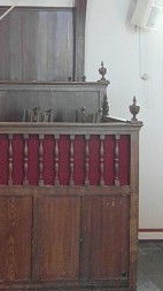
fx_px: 477
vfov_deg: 33.2
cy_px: 71
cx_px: -25
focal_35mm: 62
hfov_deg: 18.5
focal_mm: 5.3
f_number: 3.4
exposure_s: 1/45
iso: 400
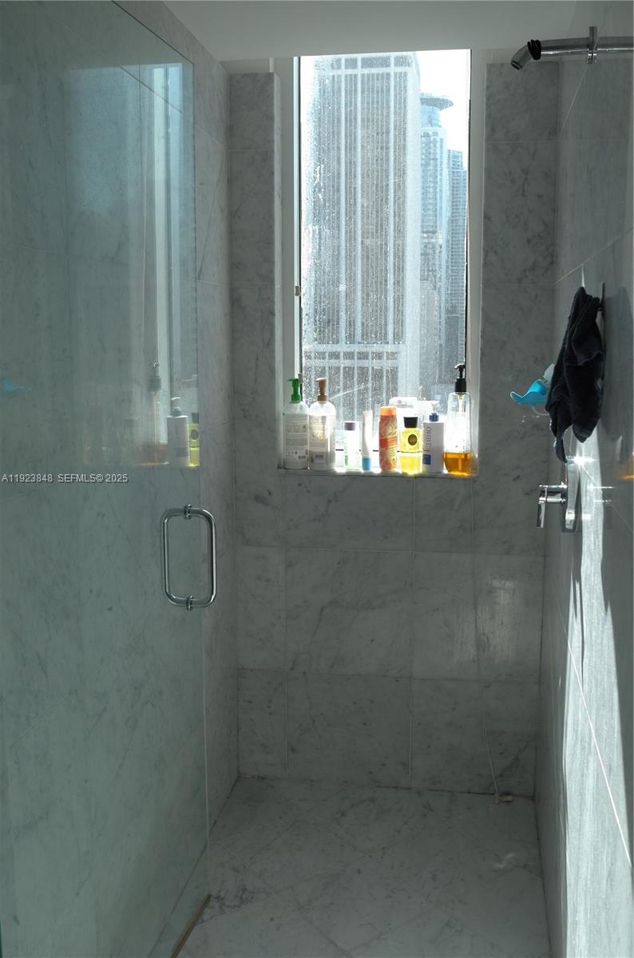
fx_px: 956
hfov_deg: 36.7
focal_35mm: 36
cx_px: 317
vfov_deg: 53.2
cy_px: 479
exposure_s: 1/640
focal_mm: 24
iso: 400
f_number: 5.6
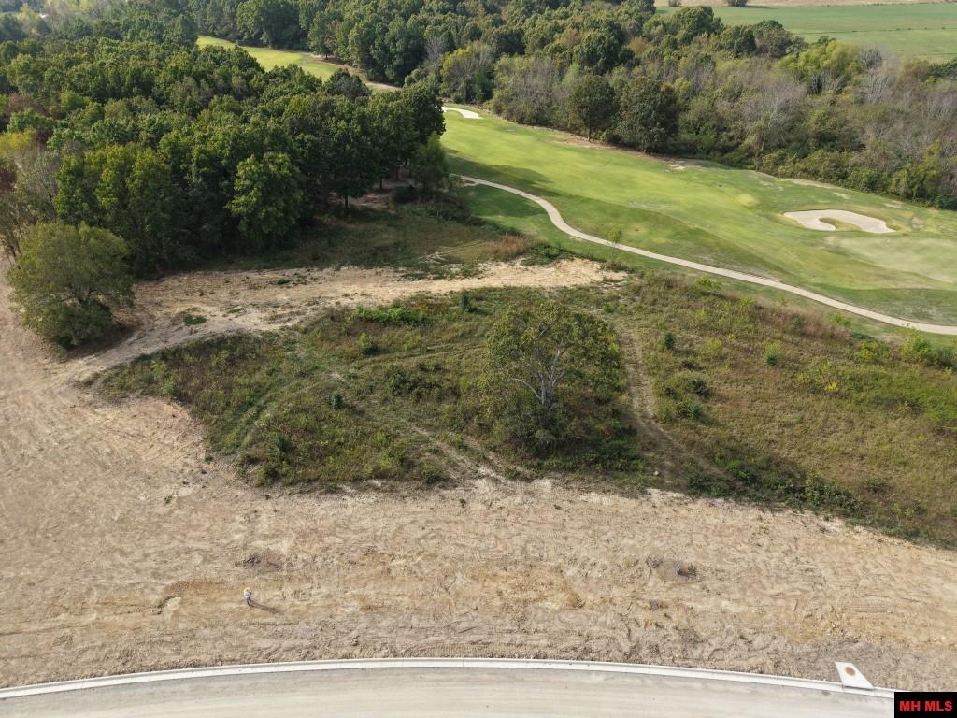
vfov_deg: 56.8
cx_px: 478
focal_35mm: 24
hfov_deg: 71.6
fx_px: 664
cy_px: 359
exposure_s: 1/2000
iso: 160
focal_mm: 8.67
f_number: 1.8
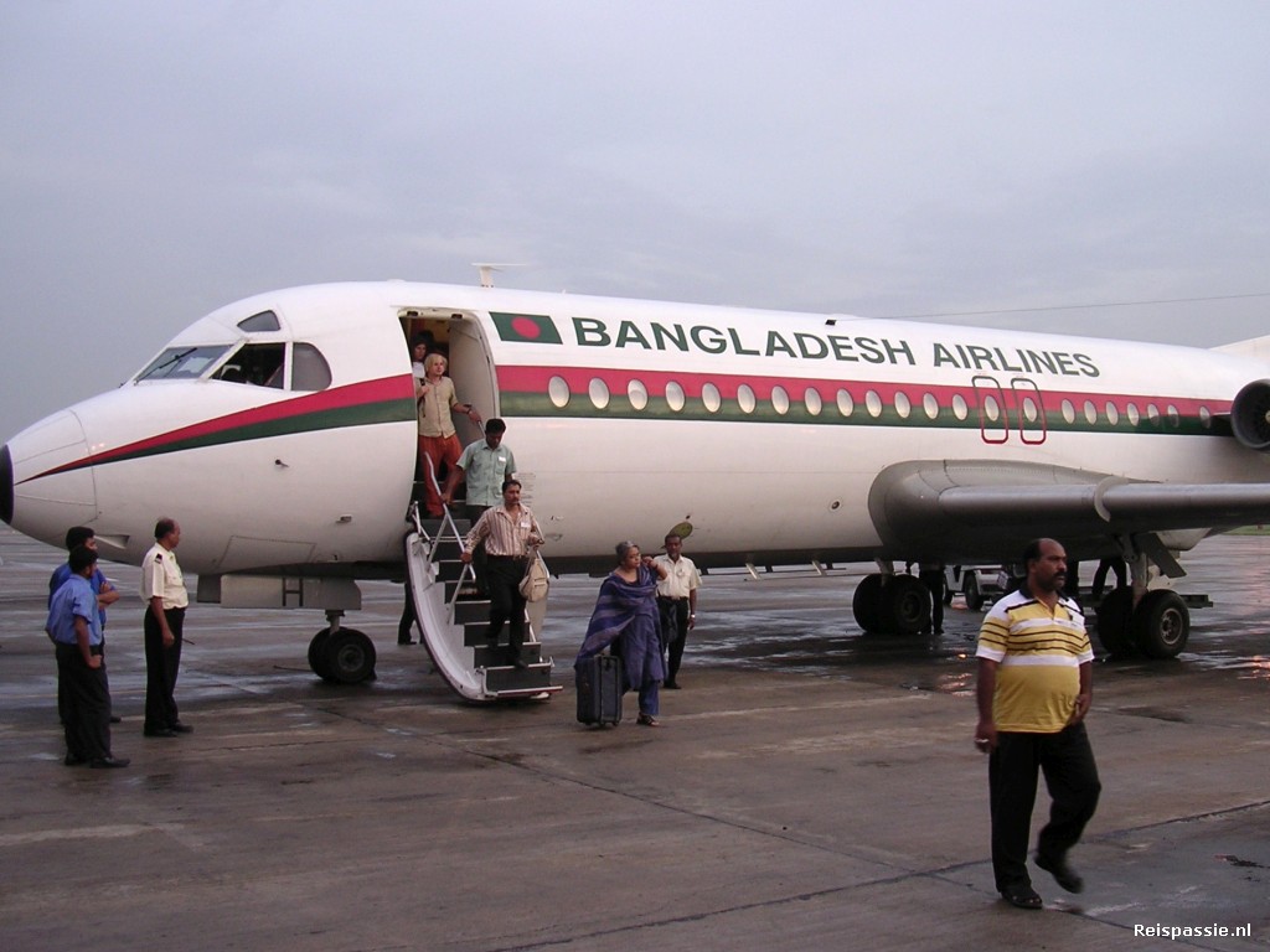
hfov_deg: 49.0
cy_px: 476
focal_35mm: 38
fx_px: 1394
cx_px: 635
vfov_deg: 37.7
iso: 100
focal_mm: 5.8
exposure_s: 1/72
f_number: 2.8
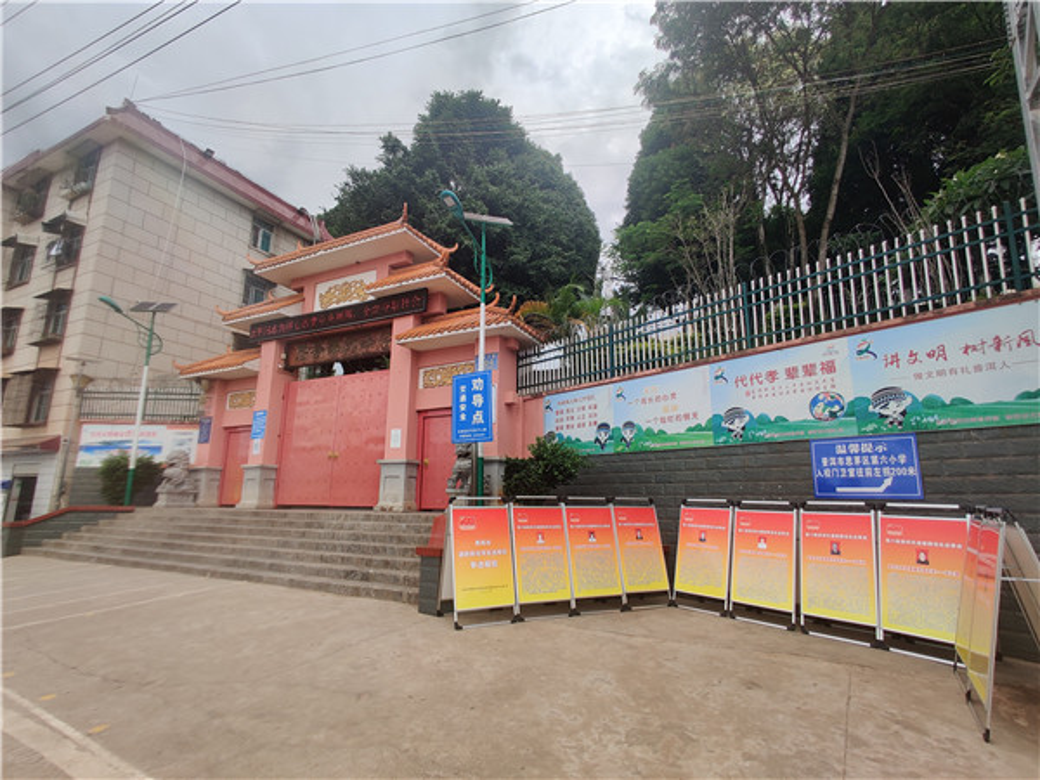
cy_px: 390
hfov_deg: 106.2
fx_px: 391
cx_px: 520
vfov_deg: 89.9
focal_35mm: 13
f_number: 2.2
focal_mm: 2.25
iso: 100
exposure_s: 1/694
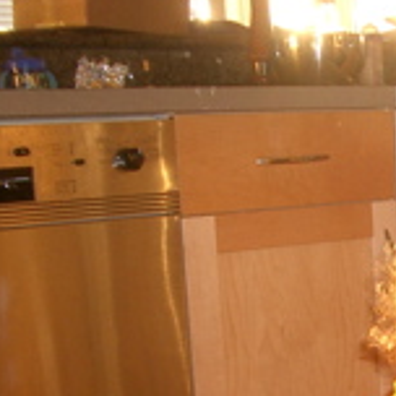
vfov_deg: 17.1
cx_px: 529
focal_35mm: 98
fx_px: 1268
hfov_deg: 16.7
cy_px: 453
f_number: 2.6
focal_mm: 5.8
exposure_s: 1/40
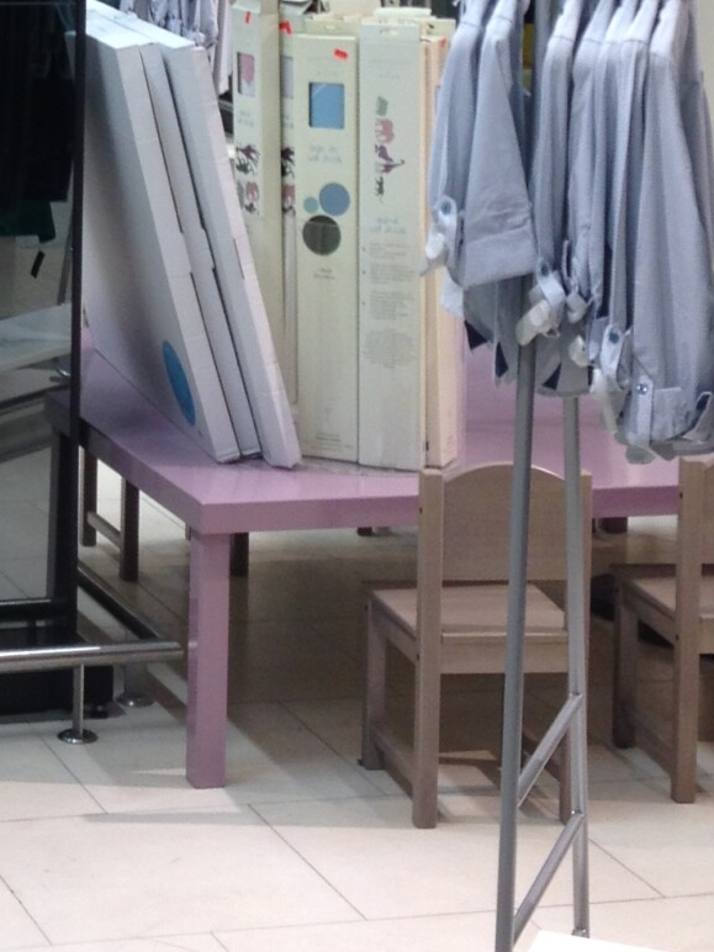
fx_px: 3190
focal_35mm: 116
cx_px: -137
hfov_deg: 12.5
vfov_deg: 16.5
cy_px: -92
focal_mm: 4.28
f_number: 2.4
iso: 50
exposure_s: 1/30
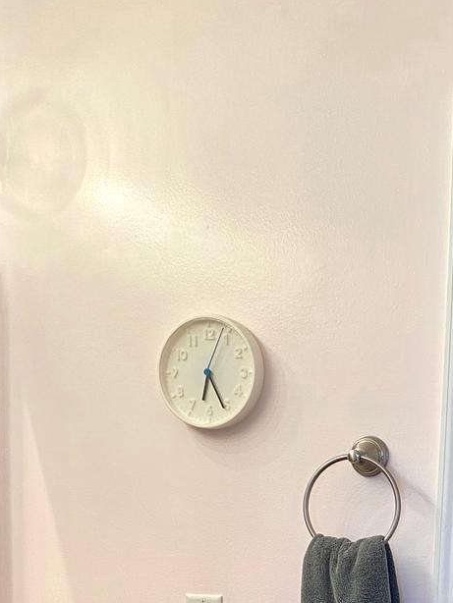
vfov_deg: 27.1
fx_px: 1133
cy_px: 683
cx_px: 312
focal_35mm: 65
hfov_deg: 22.5
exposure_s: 1/60
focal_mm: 4.25
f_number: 1.8
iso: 80
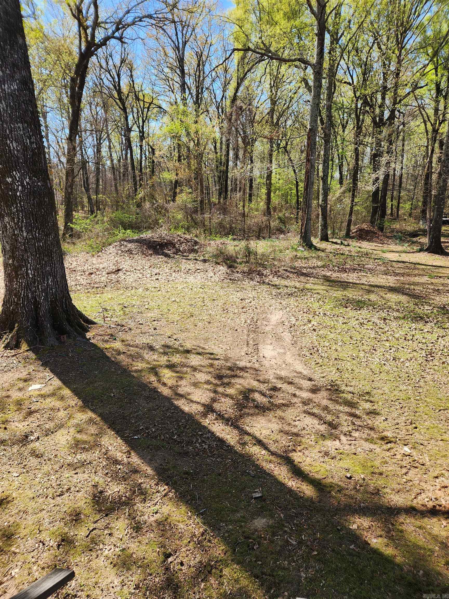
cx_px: 224
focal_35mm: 23
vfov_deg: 73.9
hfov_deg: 58.9
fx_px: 398
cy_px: 300
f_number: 1.8
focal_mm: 5.4
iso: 20
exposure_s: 1/526
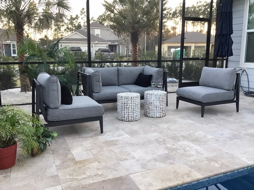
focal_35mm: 31
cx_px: 127
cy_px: 95
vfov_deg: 45.5
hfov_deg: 58.3
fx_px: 228
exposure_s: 1/30
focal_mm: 3.3
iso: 50
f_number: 2.4
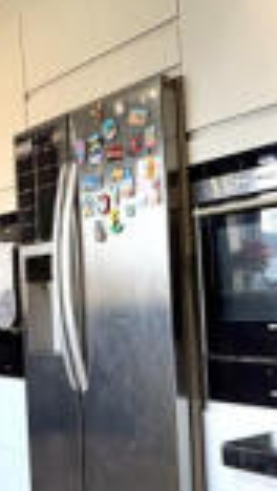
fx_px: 743
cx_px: 46
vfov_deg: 36.3
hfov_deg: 20.8
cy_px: 323
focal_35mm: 57
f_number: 2.2
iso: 250
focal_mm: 2.22
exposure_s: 1/50
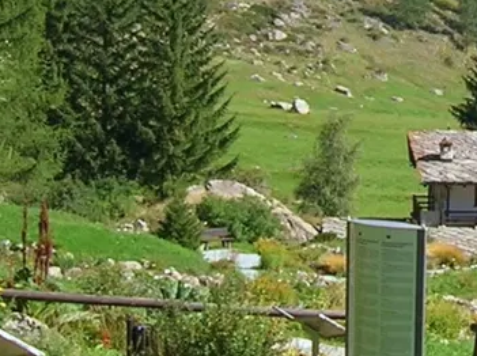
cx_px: 571
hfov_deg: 12.5
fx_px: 2132
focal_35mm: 155
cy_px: -57
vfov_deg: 9.4
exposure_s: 1/233
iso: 50
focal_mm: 5.7
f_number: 4.9
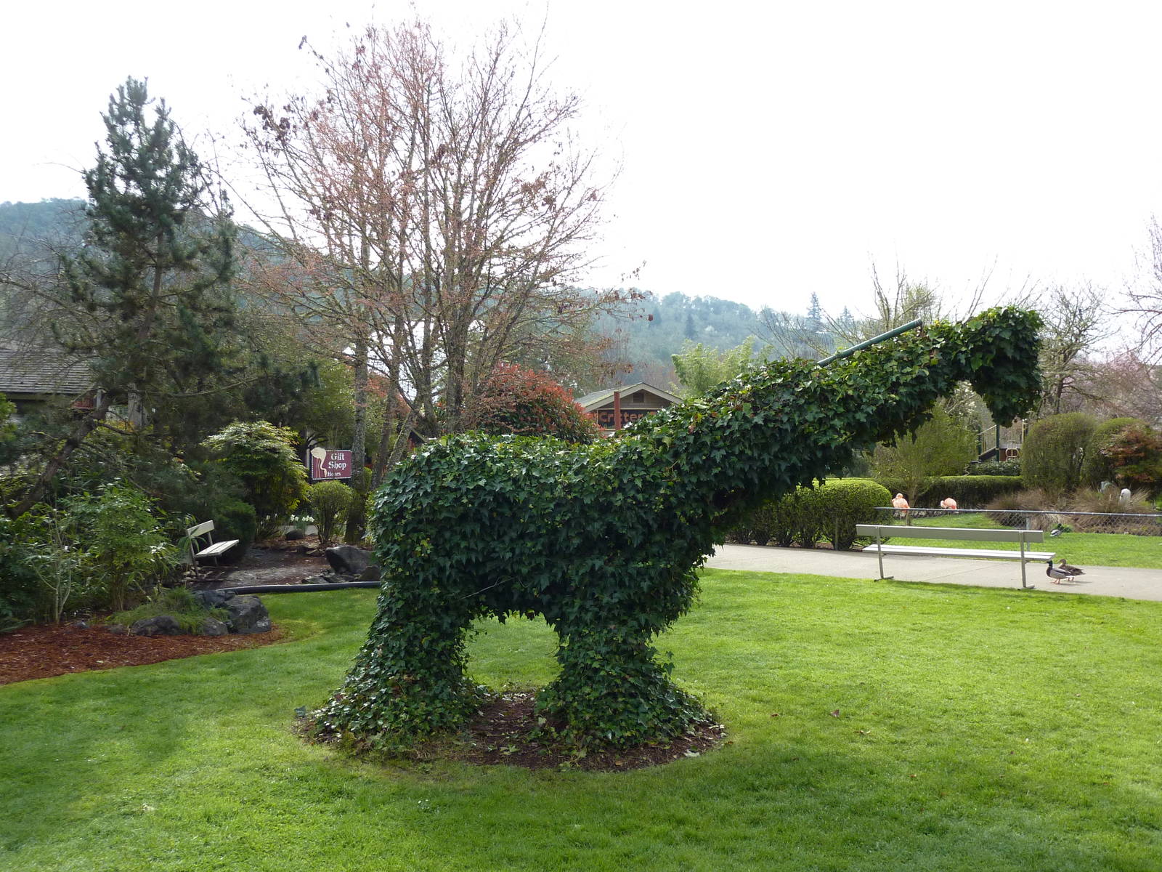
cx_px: 581
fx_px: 1007
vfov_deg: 46.8
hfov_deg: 60.0
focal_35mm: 30
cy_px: 436
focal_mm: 5
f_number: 3.4
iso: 160
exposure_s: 1/500
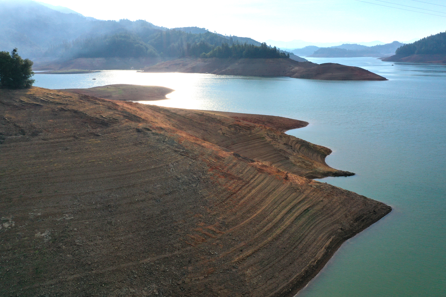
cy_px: 148
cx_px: 223
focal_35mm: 28
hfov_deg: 65.5
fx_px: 347
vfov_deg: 46.4
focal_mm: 10.26
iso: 100
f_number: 7.1
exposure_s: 1/800
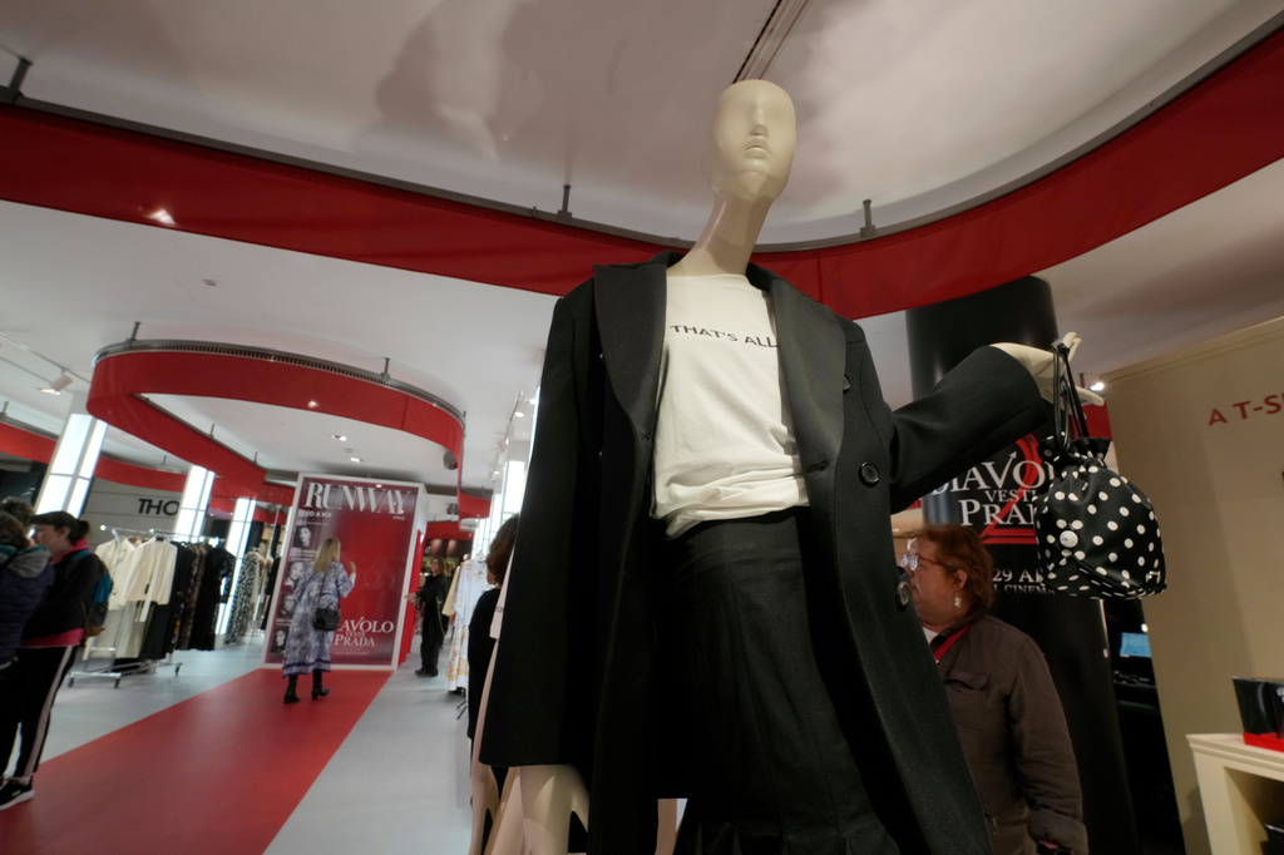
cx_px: 642
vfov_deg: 70.4
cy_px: 428
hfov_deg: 93.3
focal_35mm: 17
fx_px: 606
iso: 1250
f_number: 11
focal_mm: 17
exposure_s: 1/50
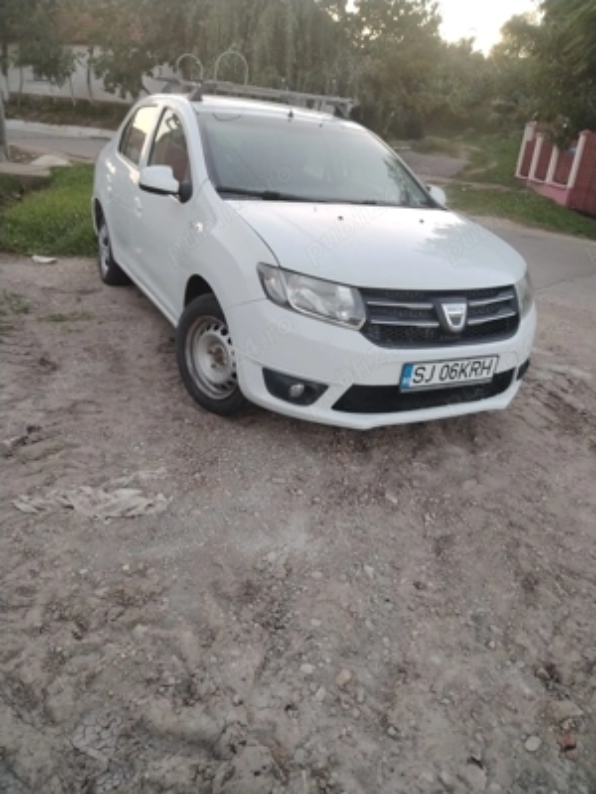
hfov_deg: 53.1
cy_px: 397
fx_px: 597
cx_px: 298
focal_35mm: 26
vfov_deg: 67.3
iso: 126
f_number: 1.8
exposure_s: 1/100
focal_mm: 4.25
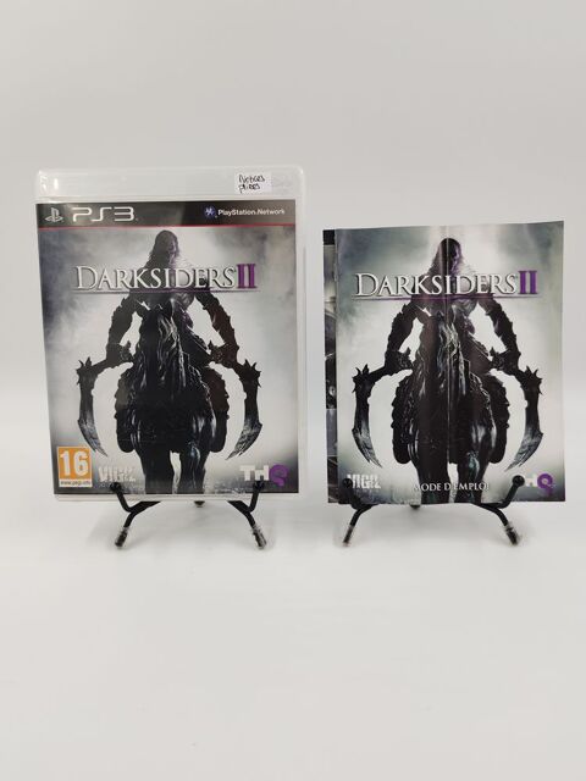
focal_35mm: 27
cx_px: 293
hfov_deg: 51.4
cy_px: 390
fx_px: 609
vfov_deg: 65.3
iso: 500
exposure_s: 1/120
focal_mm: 6.12
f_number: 1.9
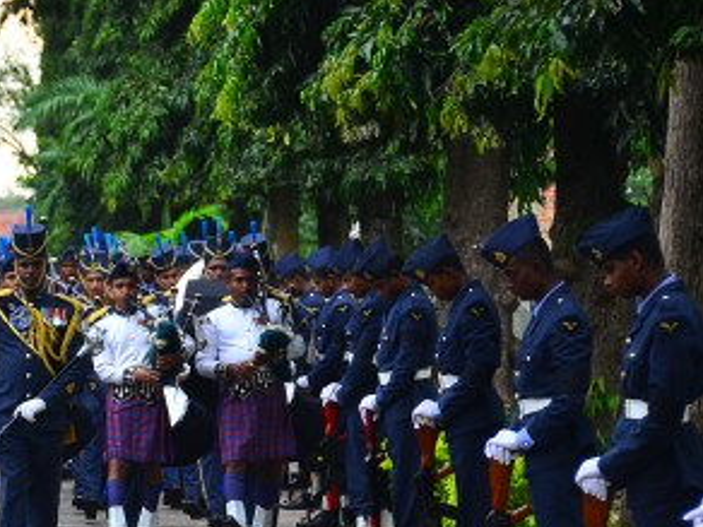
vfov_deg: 4.8
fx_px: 6295
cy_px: 393
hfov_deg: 6.4
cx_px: -17
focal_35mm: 310
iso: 250
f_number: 5.3
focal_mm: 105
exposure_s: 1/160
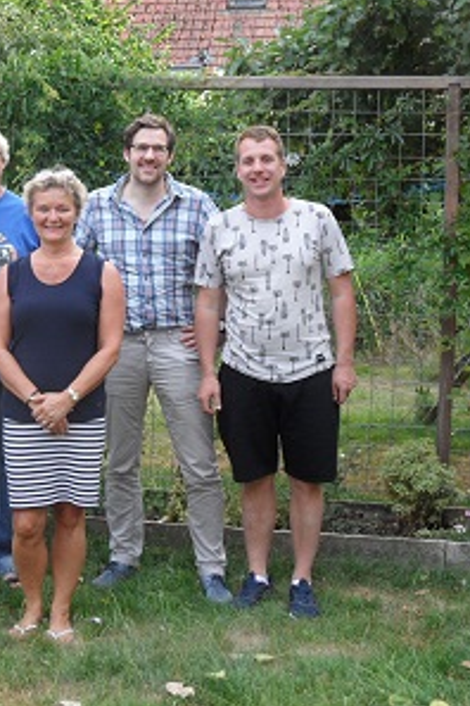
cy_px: 352
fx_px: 1371
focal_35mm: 70
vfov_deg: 28.8
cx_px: 47
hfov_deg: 19.1
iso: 120
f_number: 3.8
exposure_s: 1/45
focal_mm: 8.2
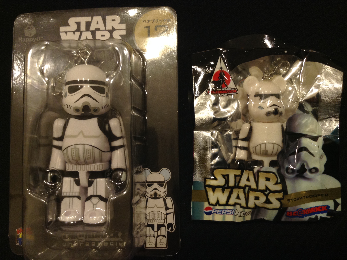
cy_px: 130
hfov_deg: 55.4
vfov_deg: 42.8
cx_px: 174
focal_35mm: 33
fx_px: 330
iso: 64
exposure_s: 1/25
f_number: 2.4
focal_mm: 3.3
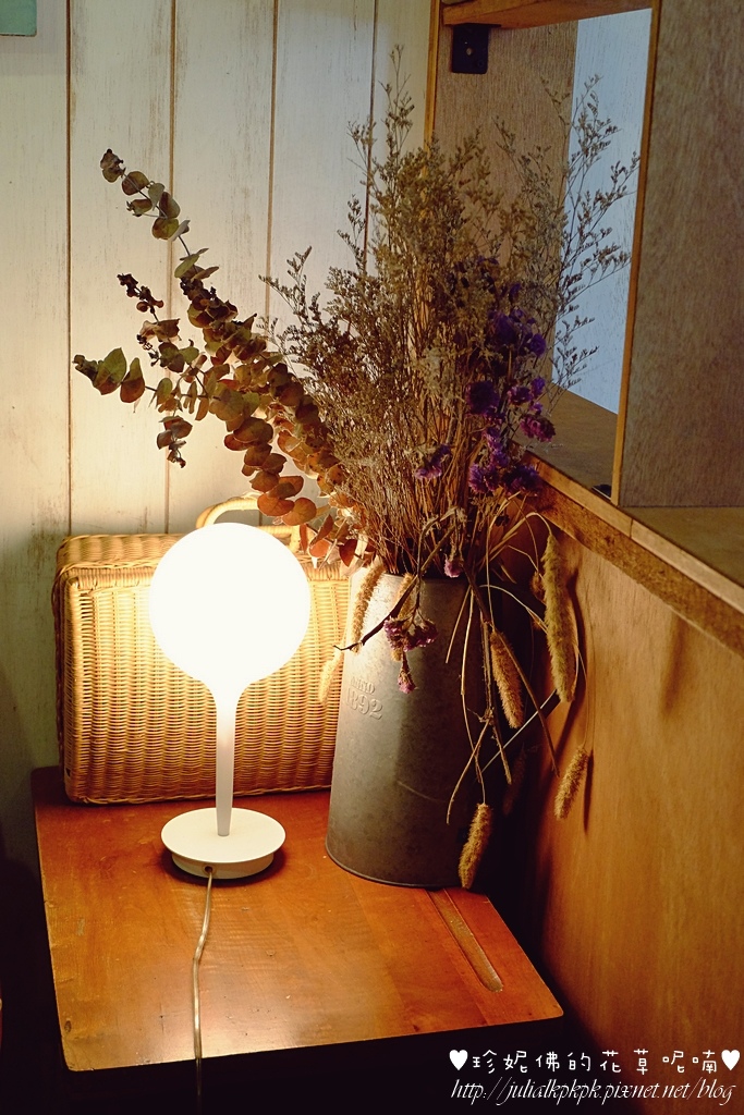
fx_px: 1518
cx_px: 372
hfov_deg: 27.5
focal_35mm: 49
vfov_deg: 40.3
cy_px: 558
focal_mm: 32.5
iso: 2500
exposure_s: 1/60
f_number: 5
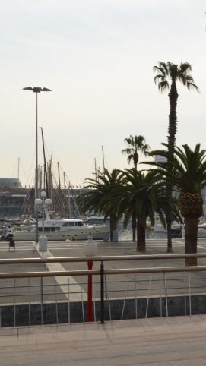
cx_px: 280
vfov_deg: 34.8
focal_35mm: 60
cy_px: 214
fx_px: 583
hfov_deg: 18.4
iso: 100
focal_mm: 18
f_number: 11
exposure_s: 1/200
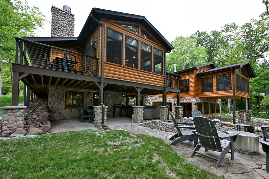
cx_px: 134
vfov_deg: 77.3
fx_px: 112
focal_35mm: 15
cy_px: 90
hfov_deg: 100.4
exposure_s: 1/250
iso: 250
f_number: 5.6
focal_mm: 15
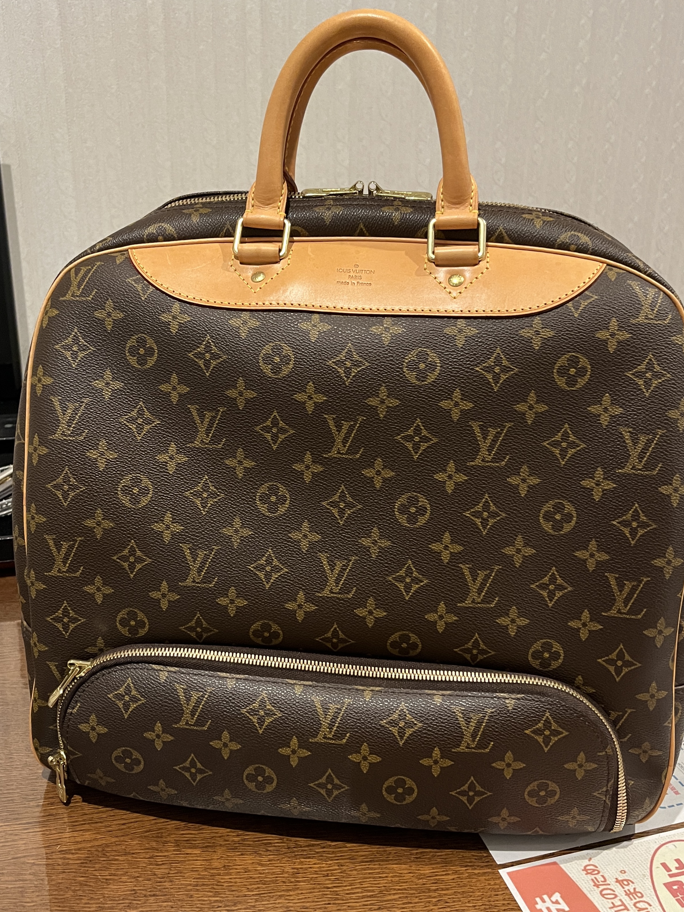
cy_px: 413
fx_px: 764
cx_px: 348
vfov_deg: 61.5
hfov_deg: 48.2
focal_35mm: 29
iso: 400
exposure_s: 1/50
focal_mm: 5.1
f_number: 1.6
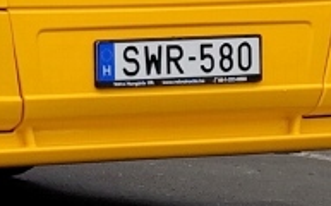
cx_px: -365
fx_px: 3864
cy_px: -488
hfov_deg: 4.8
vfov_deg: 3.0
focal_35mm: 429
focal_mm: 6.19
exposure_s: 1/536
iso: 50
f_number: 1.65
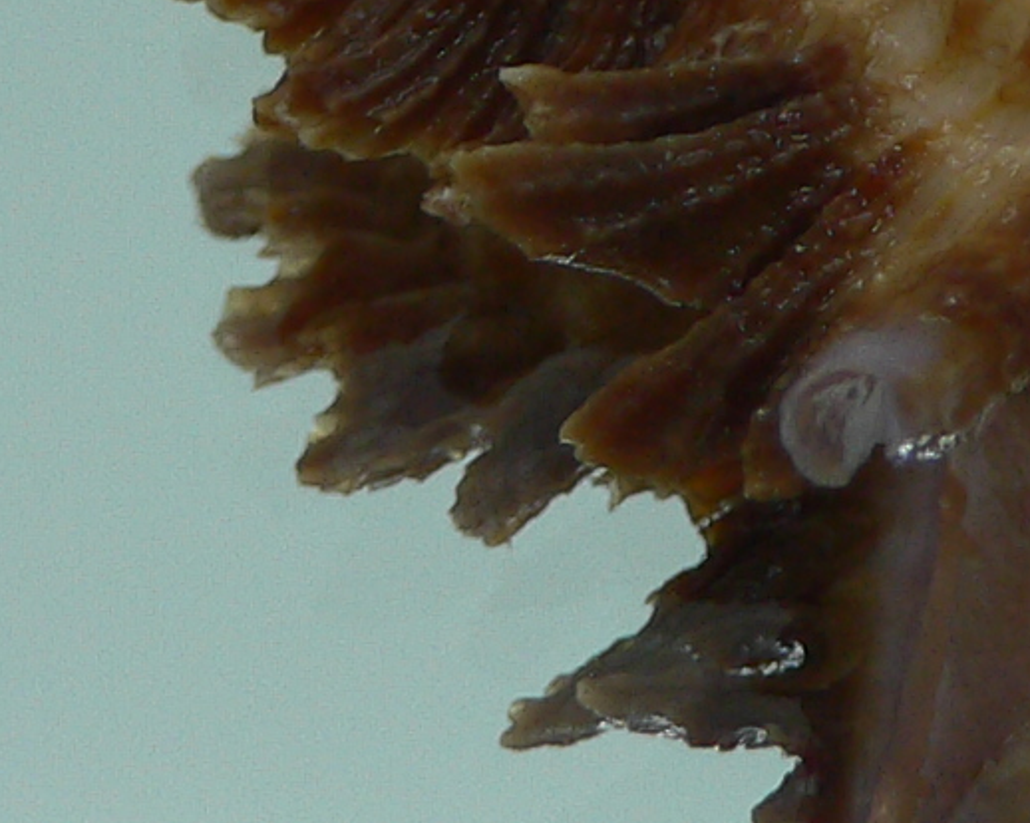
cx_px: 915
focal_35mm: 133
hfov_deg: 14.3
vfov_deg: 11.3
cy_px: -252
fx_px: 4053
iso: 80
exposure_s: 1/60
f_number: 2.8
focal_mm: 4.6
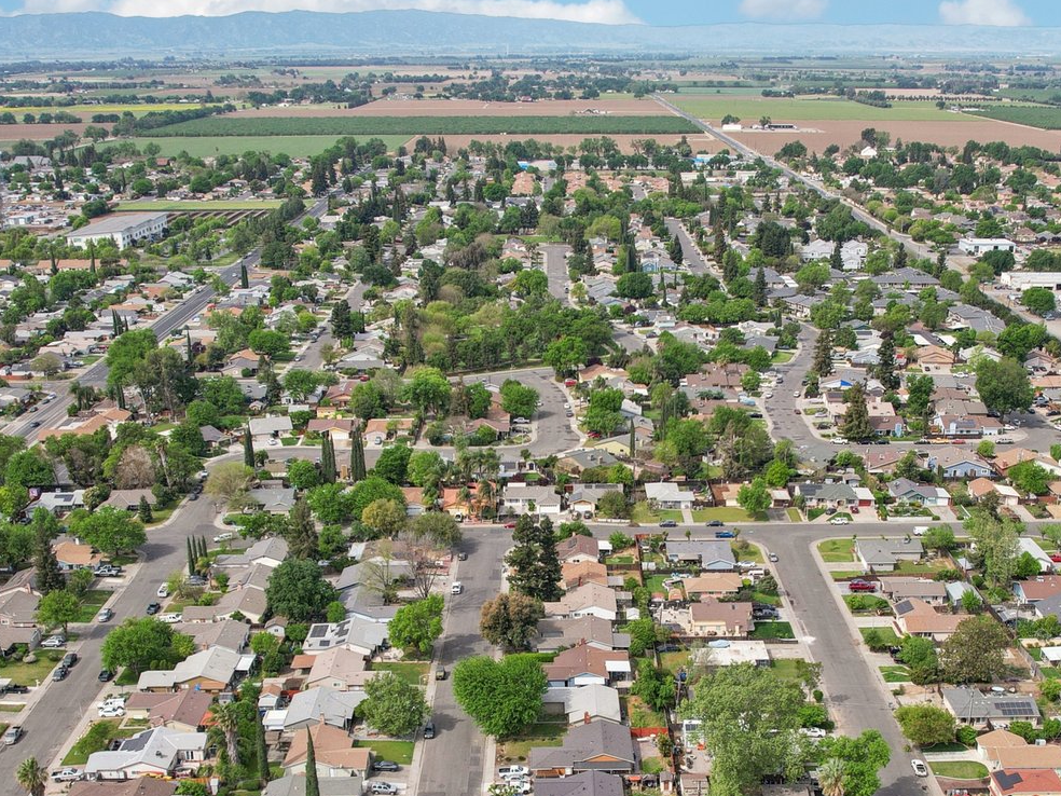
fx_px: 1349
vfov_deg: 32.3
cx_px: 600
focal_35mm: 44
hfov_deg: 42.9
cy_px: 598
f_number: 2.8
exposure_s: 1/1250
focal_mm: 8.4
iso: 100
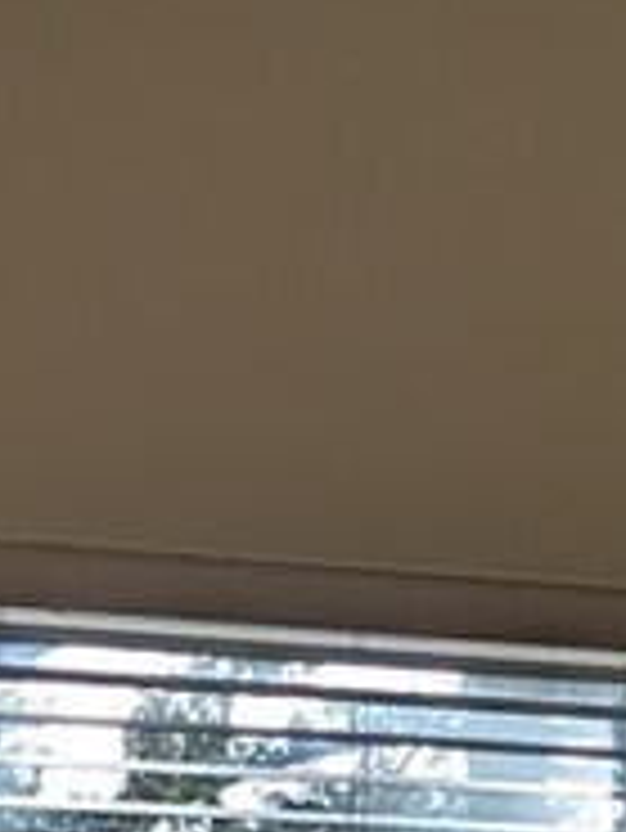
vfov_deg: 10.1
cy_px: 1414
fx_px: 4504
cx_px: 964
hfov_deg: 7.8
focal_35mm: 187
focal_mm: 6.9
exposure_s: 1/180
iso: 23
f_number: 1.68
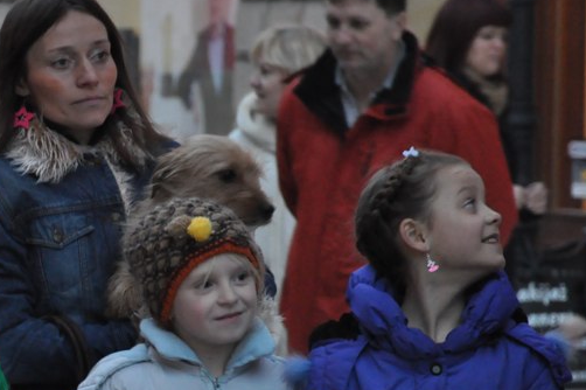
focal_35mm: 321
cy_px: 277
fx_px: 5222
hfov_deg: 6.4
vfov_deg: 4.3
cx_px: 4
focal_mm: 105
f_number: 5.6
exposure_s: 1/50
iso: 2000
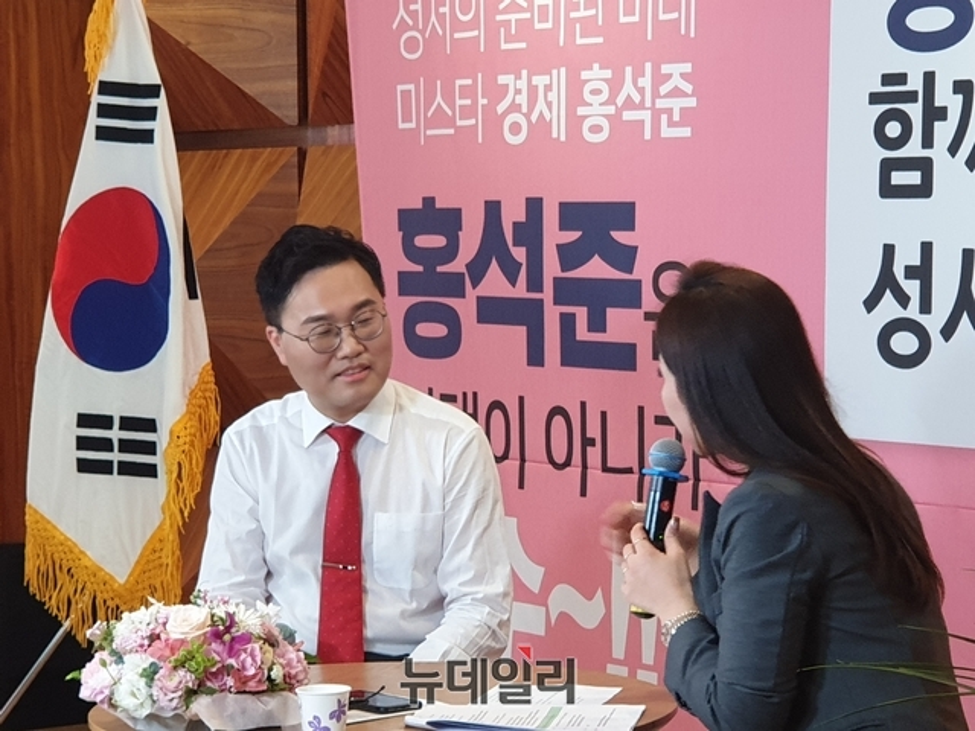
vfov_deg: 28.0
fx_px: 1465
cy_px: 366
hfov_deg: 36.8
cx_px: 488
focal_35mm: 52
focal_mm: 6
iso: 160
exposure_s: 1/30
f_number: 2.4
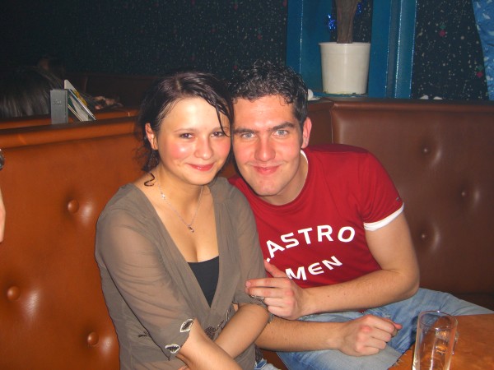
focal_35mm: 38
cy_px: 185
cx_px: 247
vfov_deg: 37.7
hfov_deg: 49.0
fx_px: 542
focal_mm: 7.9
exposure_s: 1/60
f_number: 2.8
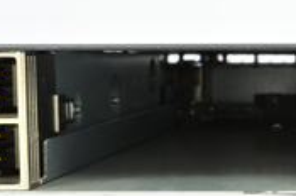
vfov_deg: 11.8
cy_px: 118
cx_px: 308
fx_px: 952
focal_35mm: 116
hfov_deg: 17.2
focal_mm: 30
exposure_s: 1.6
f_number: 14
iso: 100
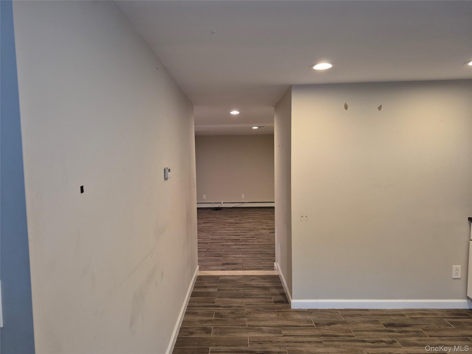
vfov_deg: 58.9
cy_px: 177
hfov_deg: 73.9
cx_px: 236
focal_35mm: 23
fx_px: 314
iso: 320
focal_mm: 5.4
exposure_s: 1/120
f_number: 1.8
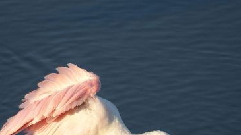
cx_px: 102
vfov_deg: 1.8
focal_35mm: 690
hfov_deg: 3.1
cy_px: 130
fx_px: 4408
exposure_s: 1/500
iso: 200
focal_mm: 250
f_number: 5.6
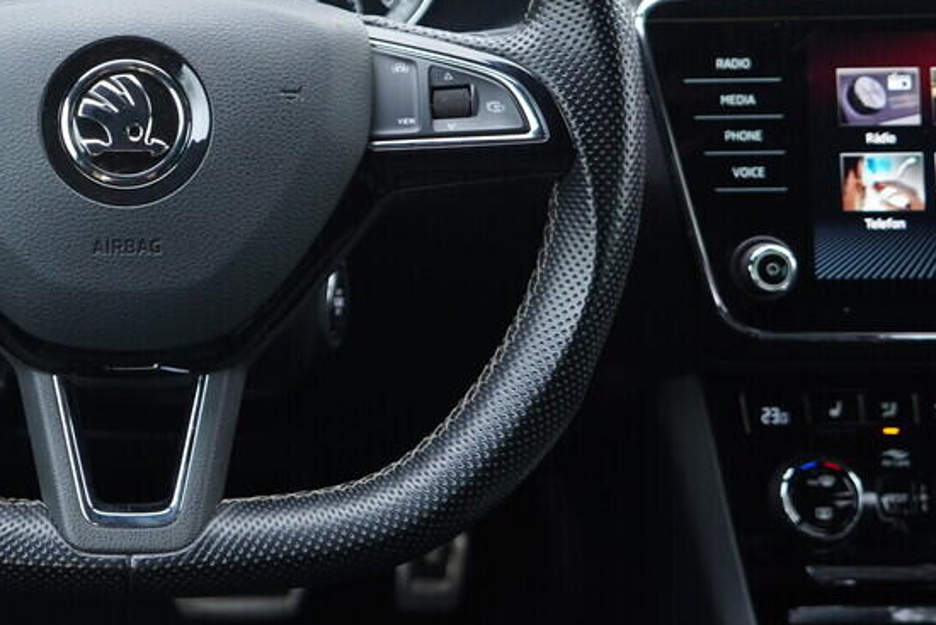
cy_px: 125
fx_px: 1742
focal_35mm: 67
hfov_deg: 28.7
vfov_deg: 20.1
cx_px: 66
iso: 400
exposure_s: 1/40
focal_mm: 24
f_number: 2.8
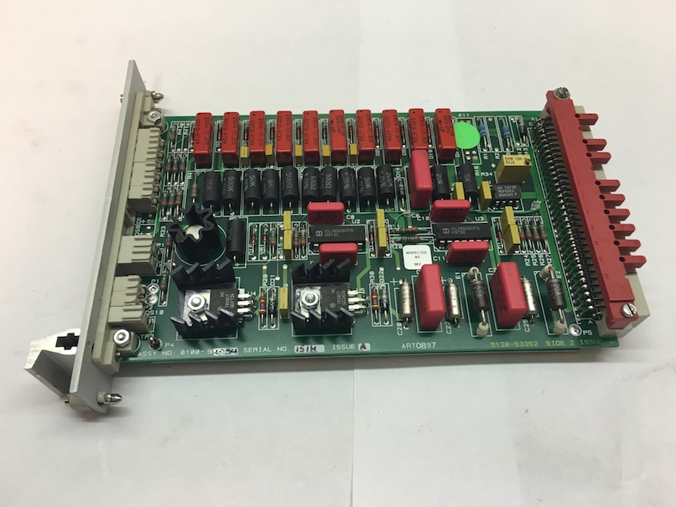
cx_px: 338
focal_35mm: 29
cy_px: 254
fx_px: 566
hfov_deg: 61.6
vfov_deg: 48.3
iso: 64
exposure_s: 1/33
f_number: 2.2
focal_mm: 4.15
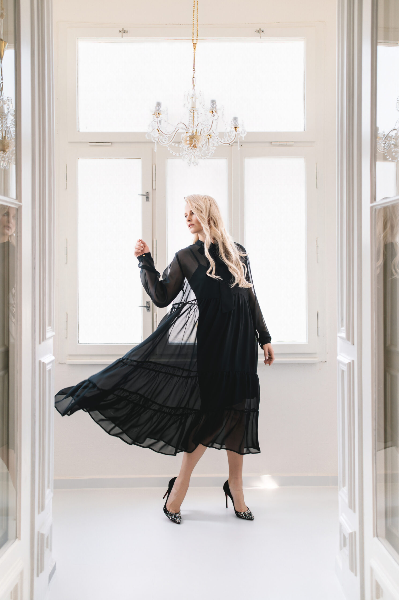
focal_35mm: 35
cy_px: 300
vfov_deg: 54.5
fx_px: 583
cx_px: 200
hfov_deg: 37.8
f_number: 2.2
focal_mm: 35
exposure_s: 1/160
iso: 50
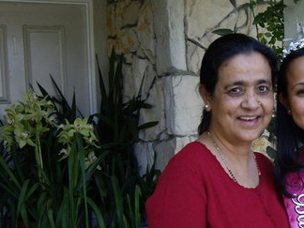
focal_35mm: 75
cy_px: 145
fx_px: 659
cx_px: 281
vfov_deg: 19.6
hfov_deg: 25.1
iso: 100
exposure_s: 1/80
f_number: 2.7
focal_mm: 6.2
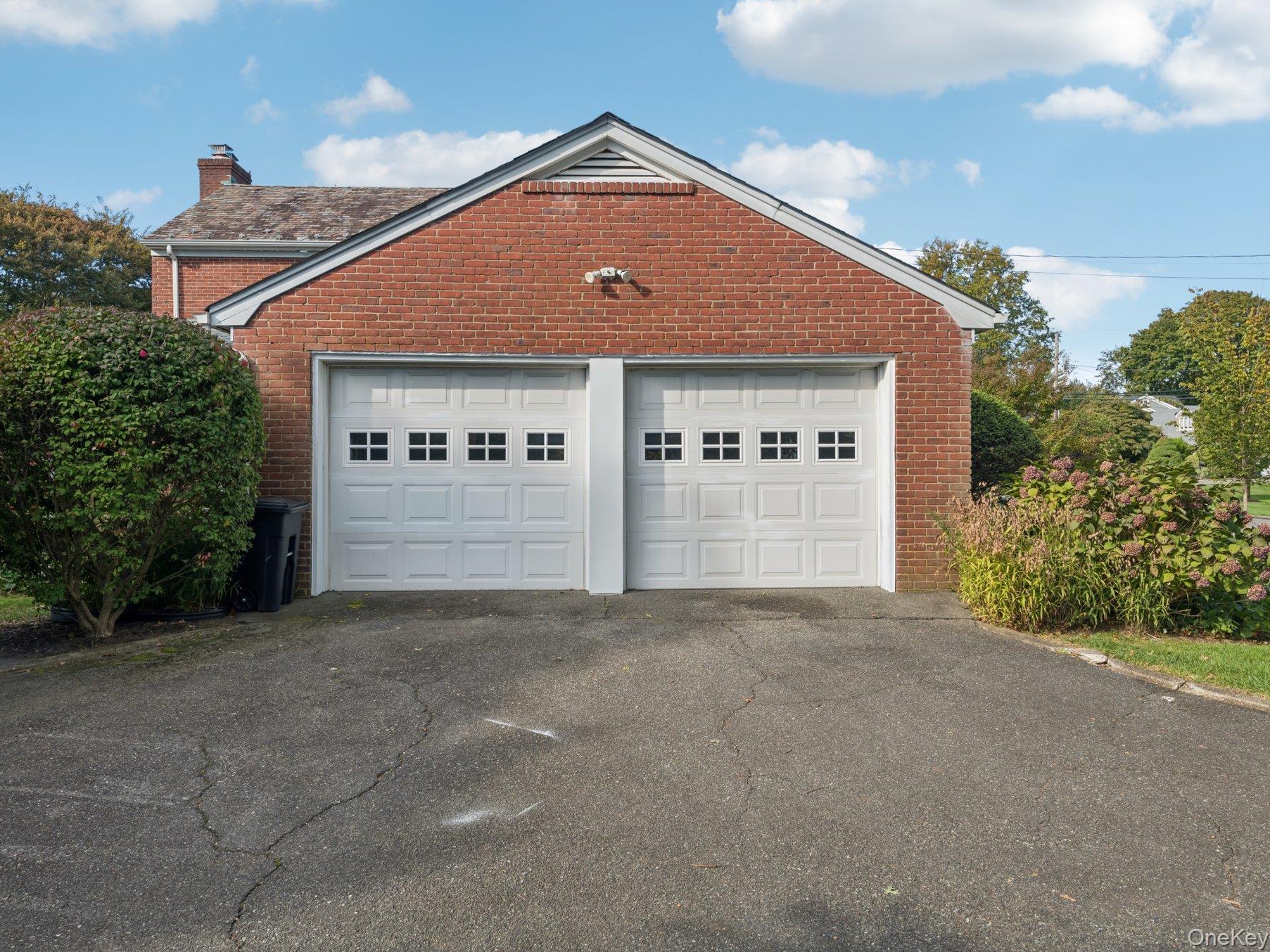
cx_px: 610
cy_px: 474
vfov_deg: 56.8
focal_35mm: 24
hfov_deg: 71.6
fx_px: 881
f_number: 8
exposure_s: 1/200
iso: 200
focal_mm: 22
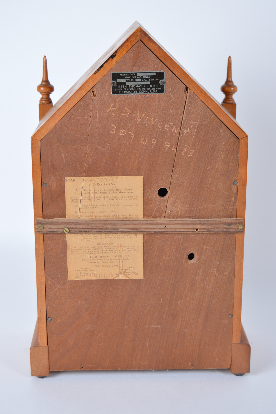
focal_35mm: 64
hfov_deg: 21.2
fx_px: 736
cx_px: 137
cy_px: 204
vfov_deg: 31.4
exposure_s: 1/80
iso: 100
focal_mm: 42
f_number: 5.6
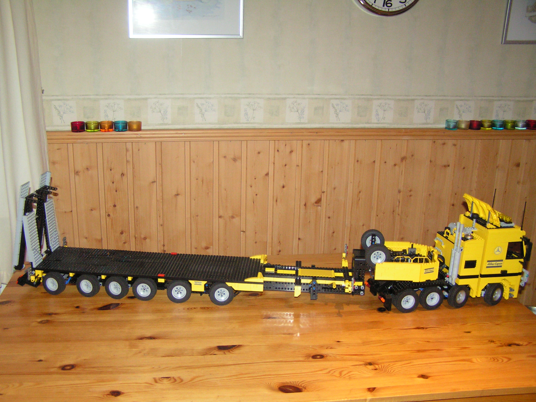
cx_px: 268
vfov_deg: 37.7
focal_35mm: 38
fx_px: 588
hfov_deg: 49.0
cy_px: 201
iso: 200
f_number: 2.8
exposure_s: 1/40
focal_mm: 6.3
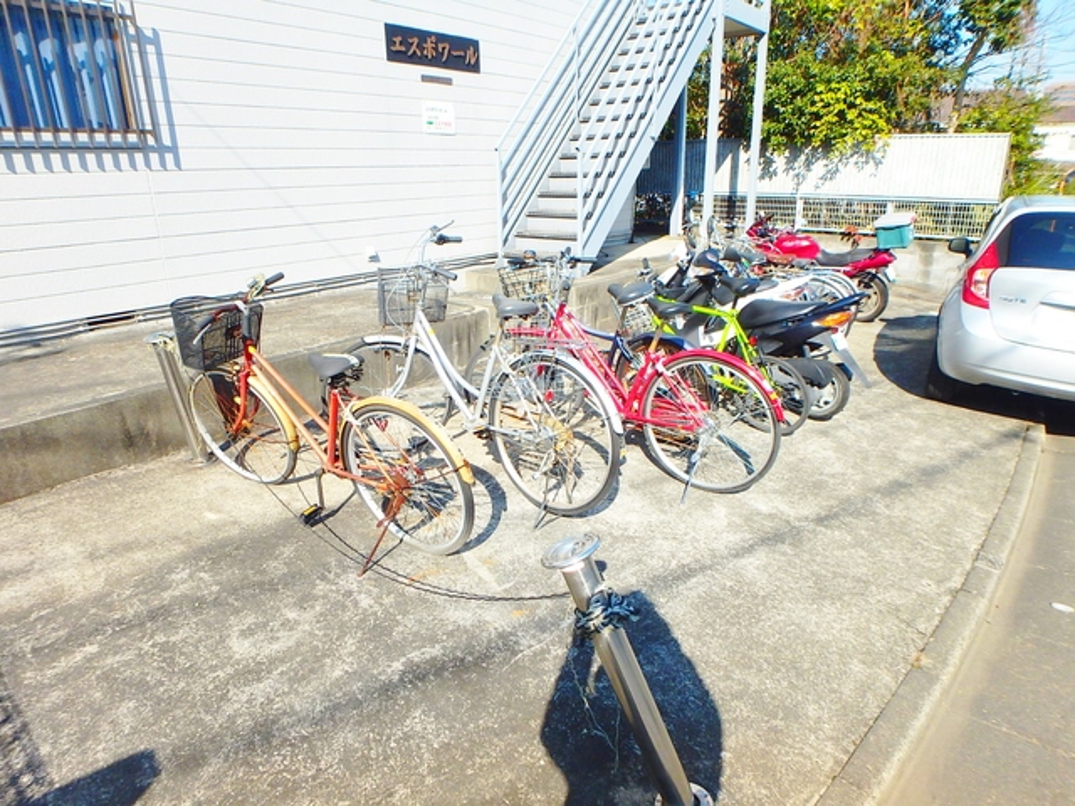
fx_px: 652
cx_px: 538
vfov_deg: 63.4
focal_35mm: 21
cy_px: 403
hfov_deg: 79.0
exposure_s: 1/800
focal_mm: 3.7
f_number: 3.5
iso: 125
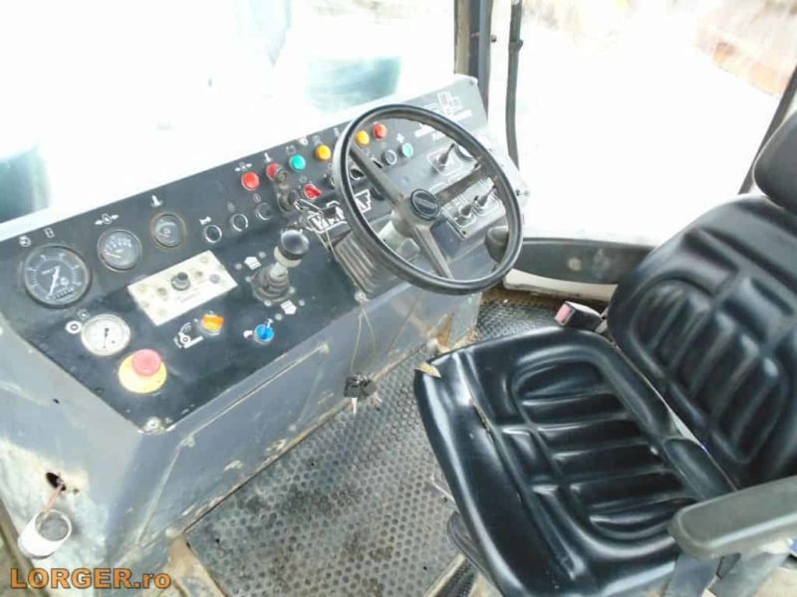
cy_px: 298
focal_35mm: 26
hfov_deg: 67.3
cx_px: 398
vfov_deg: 53.1
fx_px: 599
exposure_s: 1/30
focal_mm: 4.6
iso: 250
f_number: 3.2
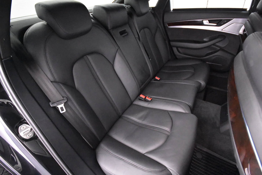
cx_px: 131
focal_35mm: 15
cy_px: 88
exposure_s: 1/30
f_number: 4
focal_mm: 10
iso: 12800
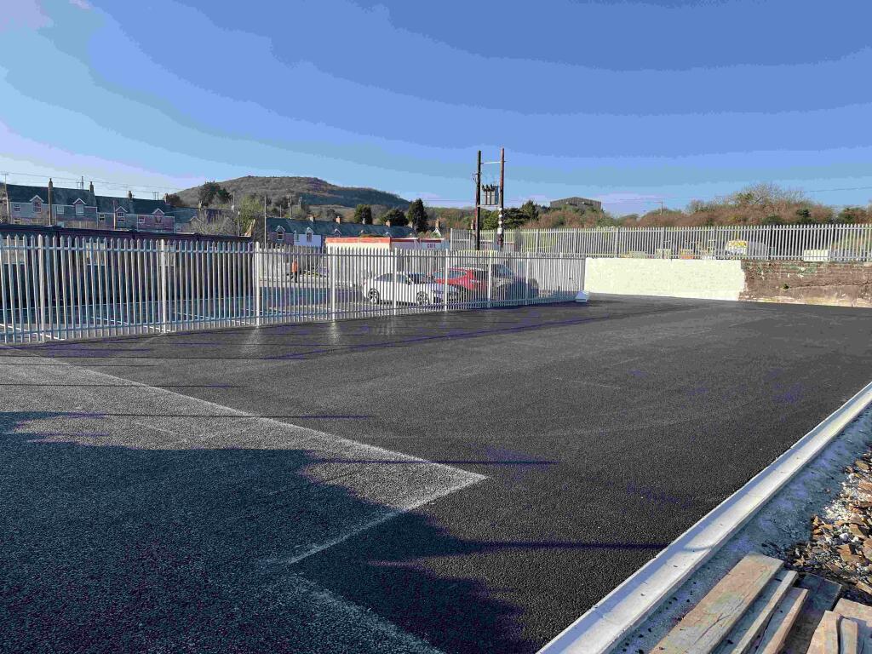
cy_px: 327
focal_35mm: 26
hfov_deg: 67.3
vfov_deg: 53.1
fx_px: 655
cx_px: 436
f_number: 1.6
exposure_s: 1/1832
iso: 50
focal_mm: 5.1
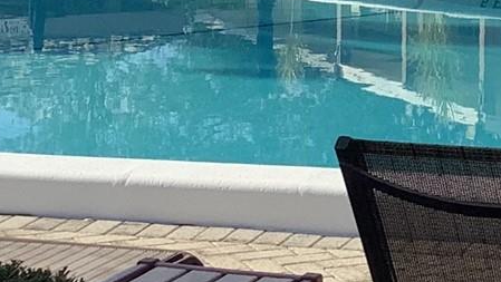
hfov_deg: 13.8
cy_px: -125
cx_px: 482
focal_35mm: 154
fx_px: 2047
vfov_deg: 7.8
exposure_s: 1/1597
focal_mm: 3.3
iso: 25
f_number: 2.4
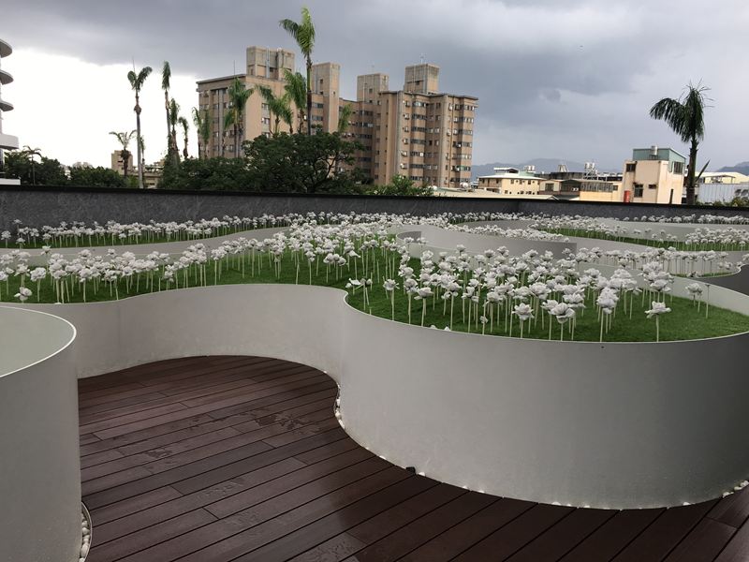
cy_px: 281
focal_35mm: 29
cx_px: 374
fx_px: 627
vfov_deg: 48.2
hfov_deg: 61.7
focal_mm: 4.15
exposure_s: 1/122
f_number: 2.2
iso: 25
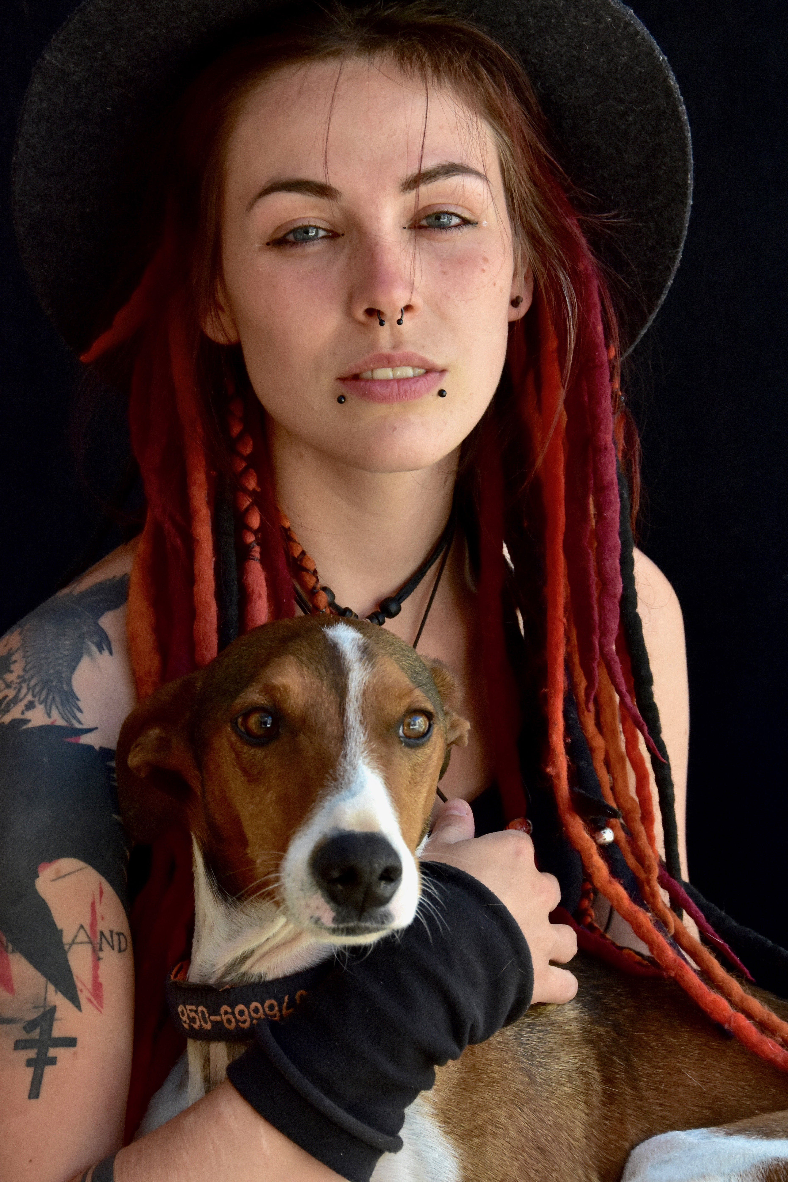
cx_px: 402
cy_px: 566
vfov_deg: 17.0
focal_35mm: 121
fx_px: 3958
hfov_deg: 11.4
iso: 800
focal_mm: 75
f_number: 8
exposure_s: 1/250
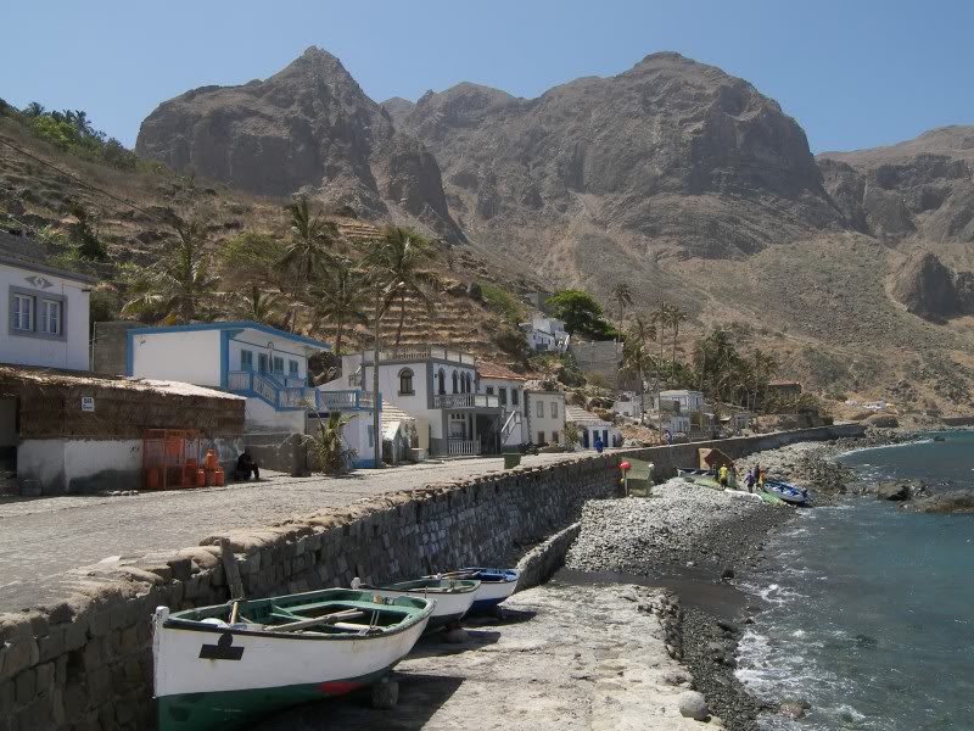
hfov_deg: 61.7
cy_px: 366
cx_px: 487
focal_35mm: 29
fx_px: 816
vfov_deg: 48.2
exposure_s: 1/800
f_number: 3.2
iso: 50
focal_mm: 6
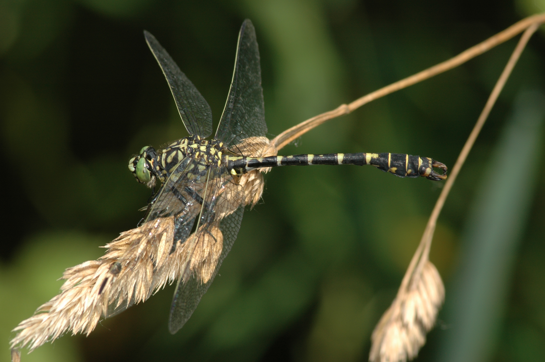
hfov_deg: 13.1
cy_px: 181
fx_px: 2382
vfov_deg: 8.7
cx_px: 272
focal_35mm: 158
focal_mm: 105
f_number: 5.6
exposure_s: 1/125
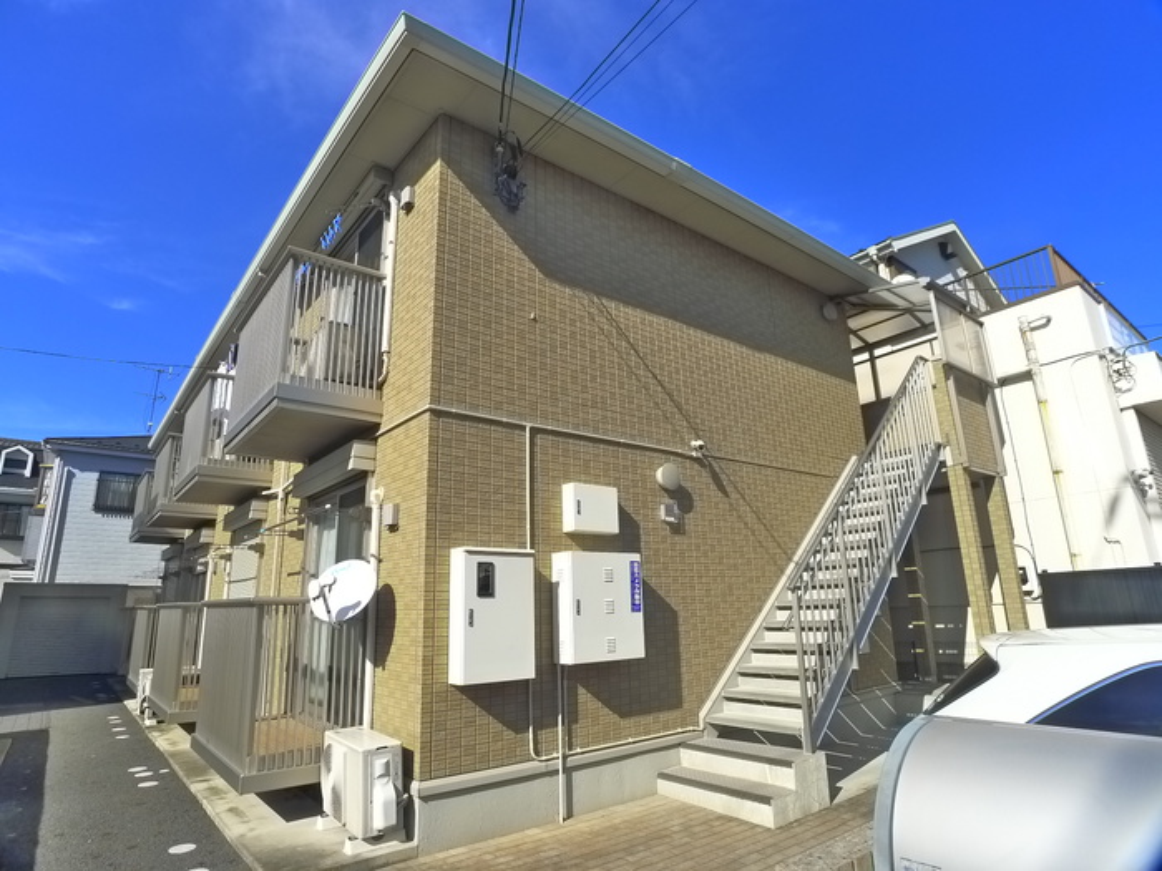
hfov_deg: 71.6
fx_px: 806
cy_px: 436
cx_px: 581
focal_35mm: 24
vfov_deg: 56.8
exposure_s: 1/800
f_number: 4
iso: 400
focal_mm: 5.1
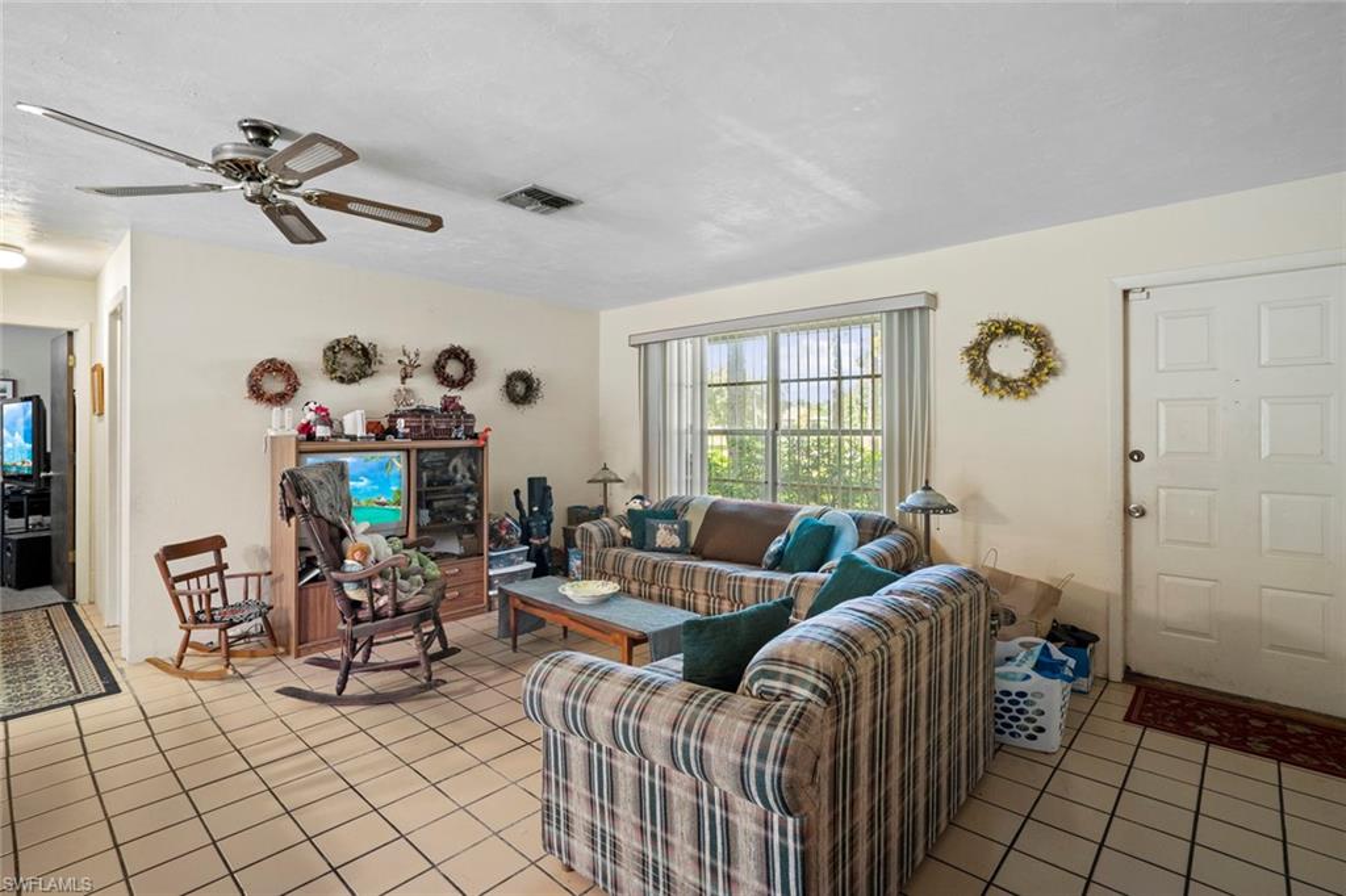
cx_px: 673
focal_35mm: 16
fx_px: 598
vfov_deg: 73.7
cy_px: 448
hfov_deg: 96.8
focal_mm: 16
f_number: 9
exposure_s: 10
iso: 320
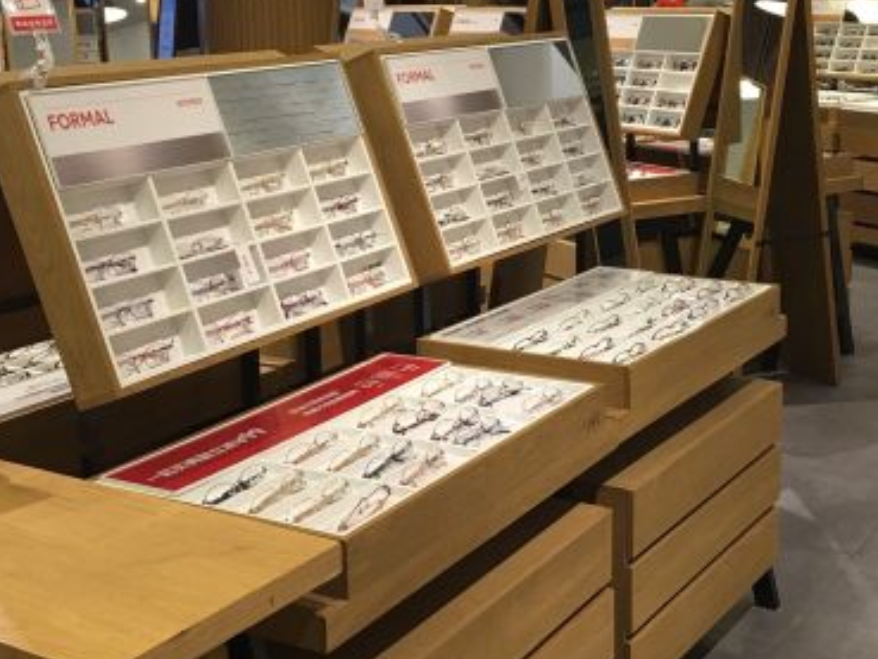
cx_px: 443
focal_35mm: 55
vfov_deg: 26.5
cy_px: 265
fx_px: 1395
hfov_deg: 34.9
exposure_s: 1/33
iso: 32
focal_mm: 4.15
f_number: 2.2
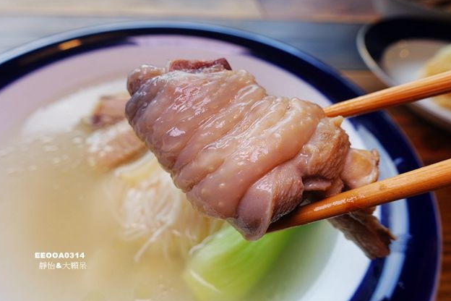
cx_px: 218
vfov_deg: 51.3
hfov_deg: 71.5
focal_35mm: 25
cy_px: 148
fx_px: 313
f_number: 4
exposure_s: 1/160
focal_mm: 8.8
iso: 125
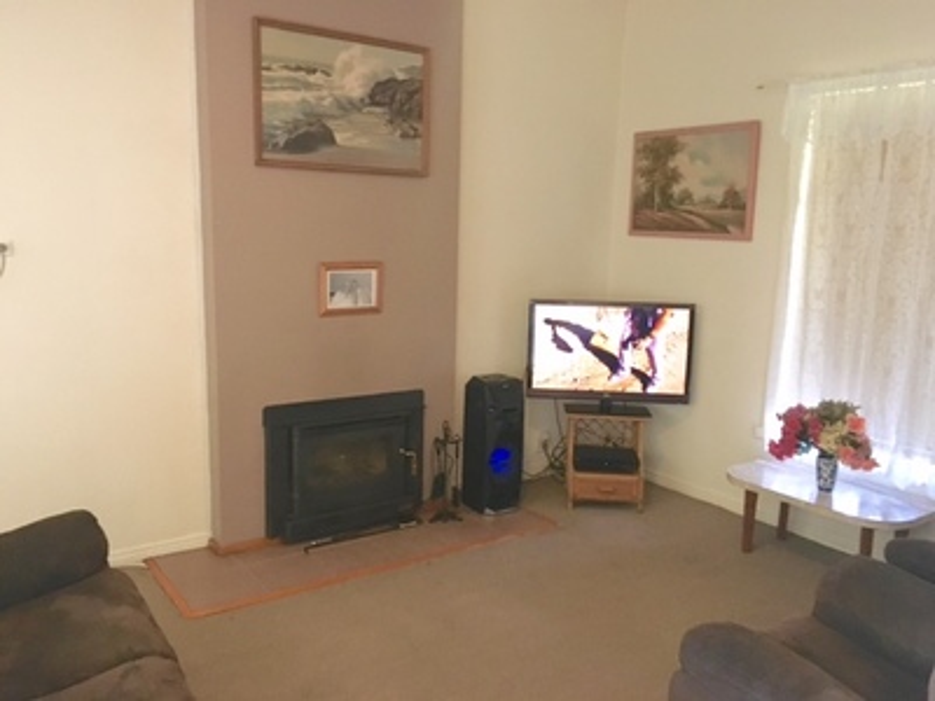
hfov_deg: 61.7
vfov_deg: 48.2
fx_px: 783
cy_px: 350
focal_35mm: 29
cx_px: 468
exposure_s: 1/17
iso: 250
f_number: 2.2
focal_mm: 4.15
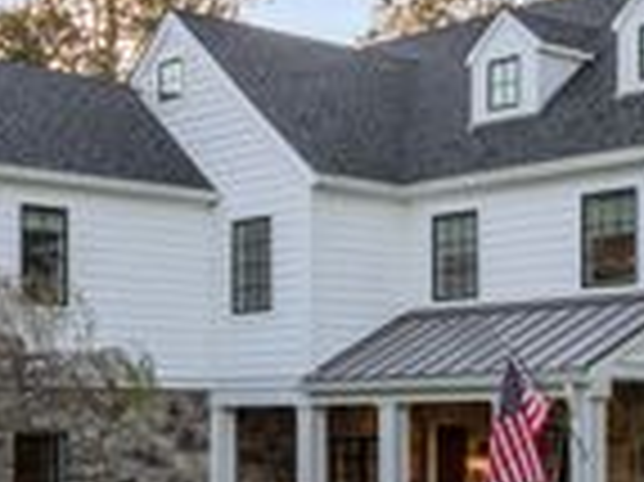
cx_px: 392
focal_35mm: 84
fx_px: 1561
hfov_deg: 23.3
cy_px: 412
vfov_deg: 17.3
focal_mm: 4.5
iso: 110
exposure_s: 1/160
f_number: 2.8
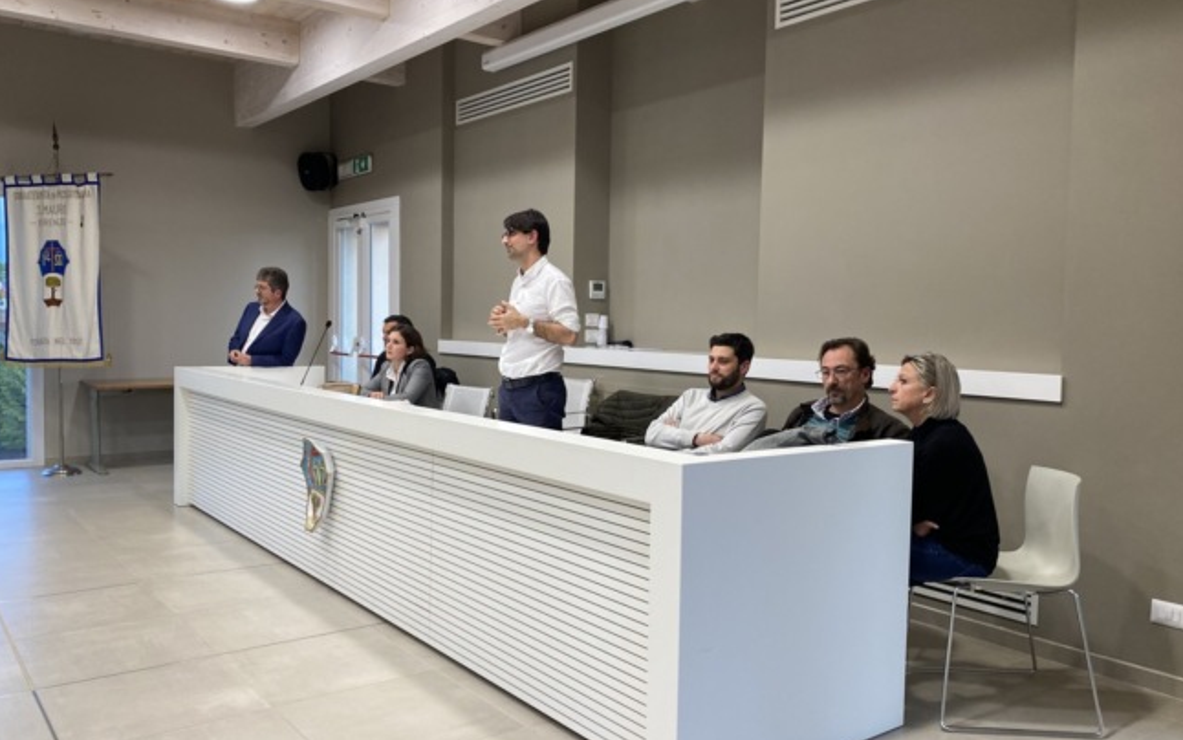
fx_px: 935
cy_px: 366
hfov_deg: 64.6
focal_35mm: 29
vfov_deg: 43.2
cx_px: 612
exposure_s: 1/100
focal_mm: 4.25
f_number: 1.8
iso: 100
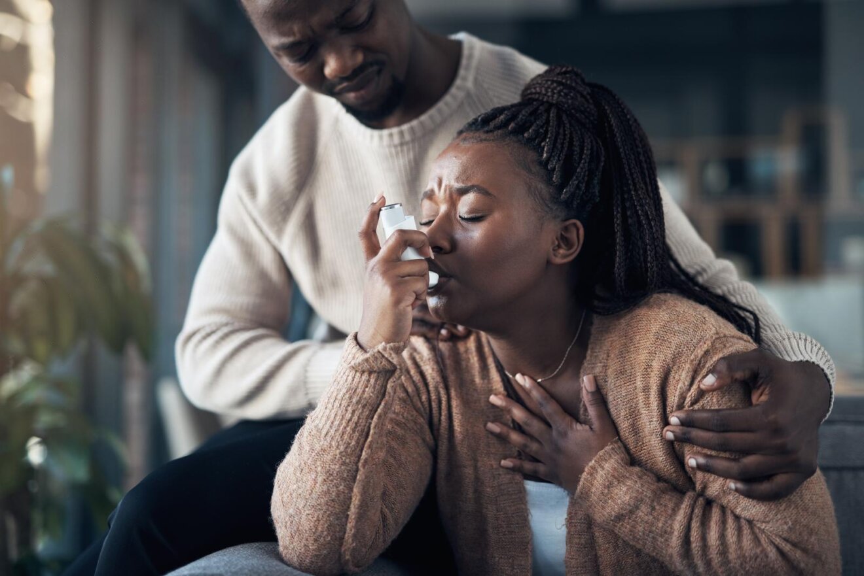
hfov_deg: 39.6
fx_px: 1200
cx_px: 432
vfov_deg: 27.0
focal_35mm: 50
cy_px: 288
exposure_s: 1/320
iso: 320
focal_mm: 50
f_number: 1.6
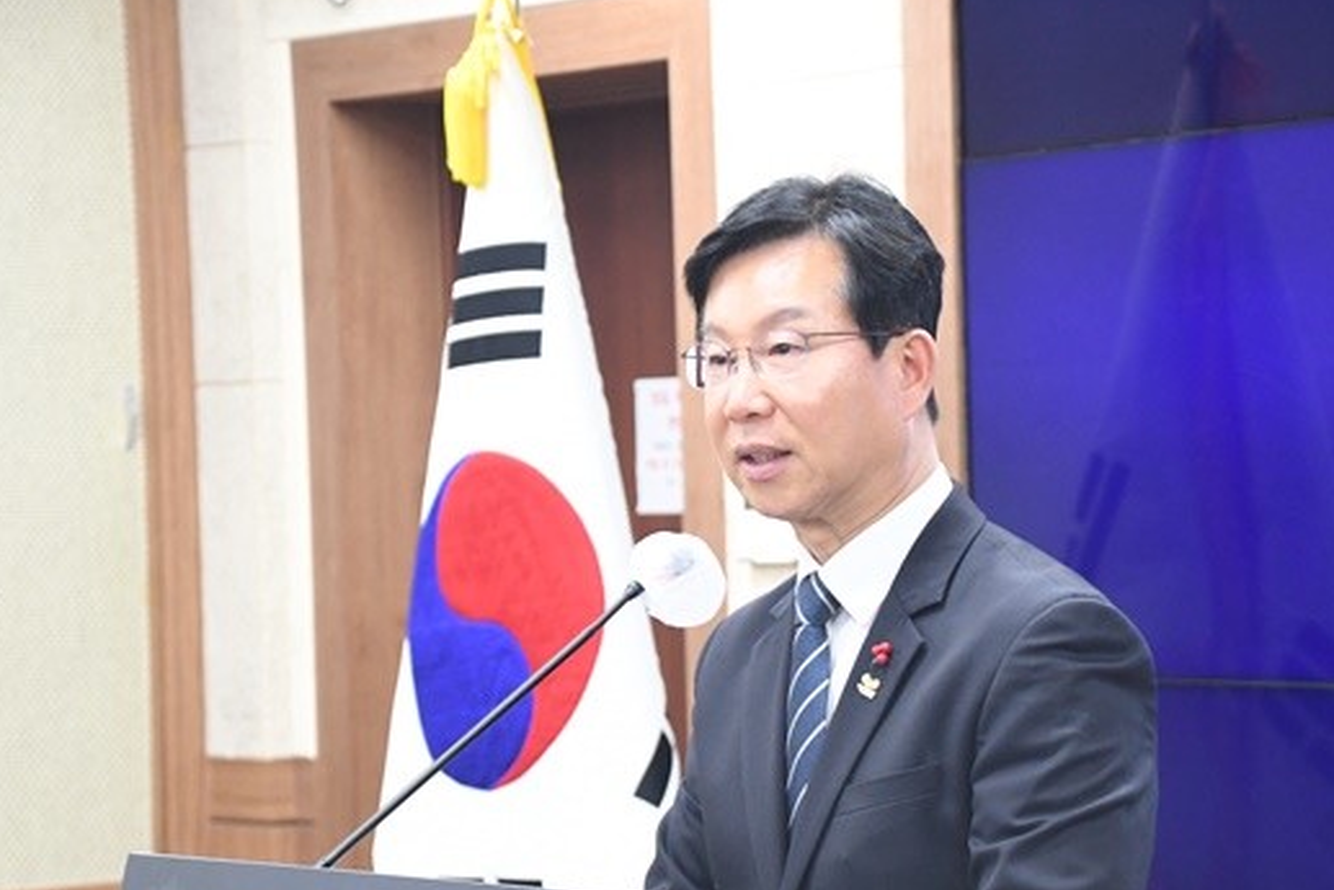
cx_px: 728
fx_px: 4818
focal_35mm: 130
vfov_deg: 10.6
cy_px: 538
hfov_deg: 15.8
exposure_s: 1/80
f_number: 5
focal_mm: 70
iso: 3200
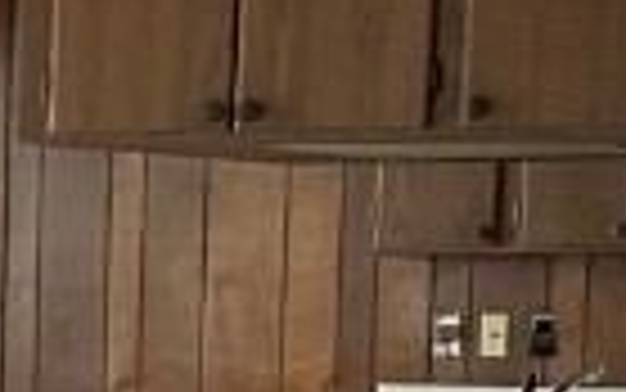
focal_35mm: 227
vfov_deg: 5.6
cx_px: -356
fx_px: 3874
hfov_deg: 9.0
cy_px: 987
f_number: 1.8
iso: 50
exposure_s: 1/122
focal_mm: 3
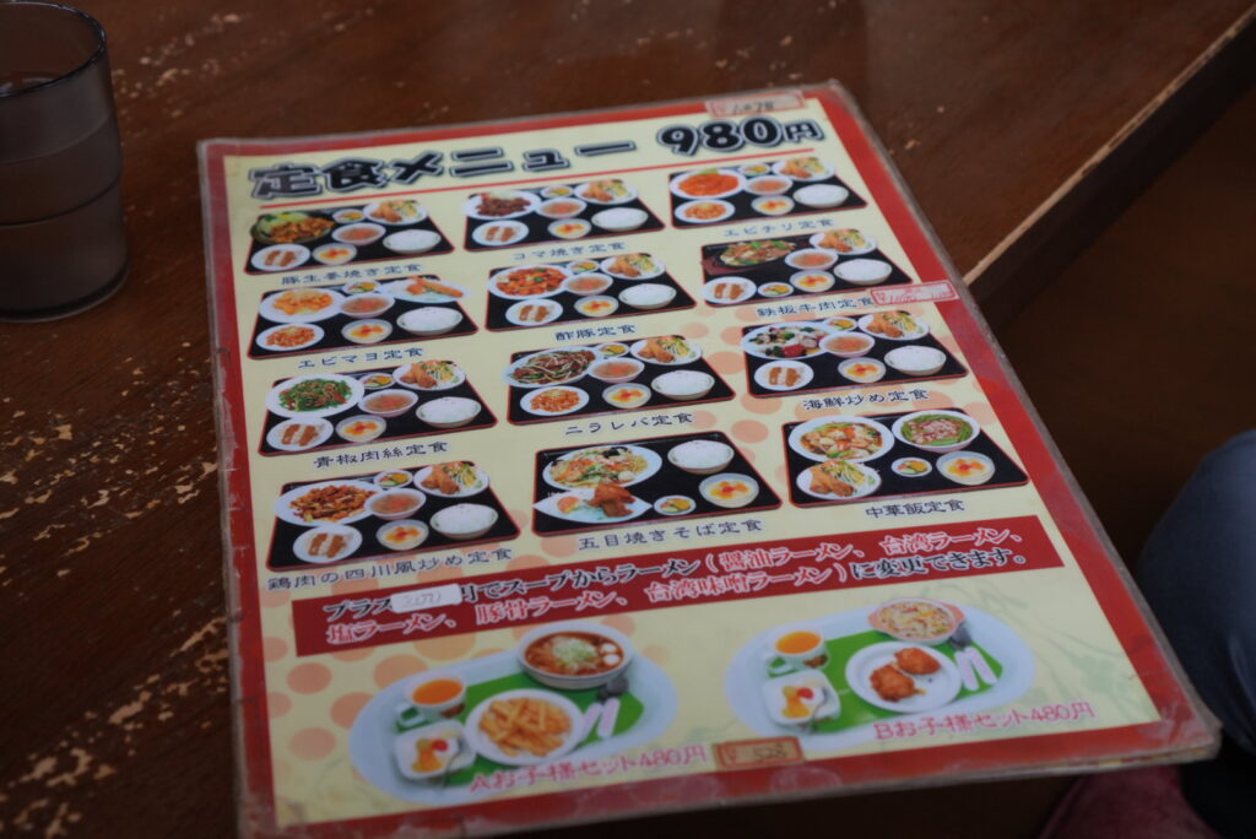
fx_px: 1833
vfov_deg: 25.8
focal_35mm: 52
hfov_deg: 37.8
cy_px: 420
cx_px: 628
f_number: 4.5
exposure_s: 1/80
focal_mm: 35
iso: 640
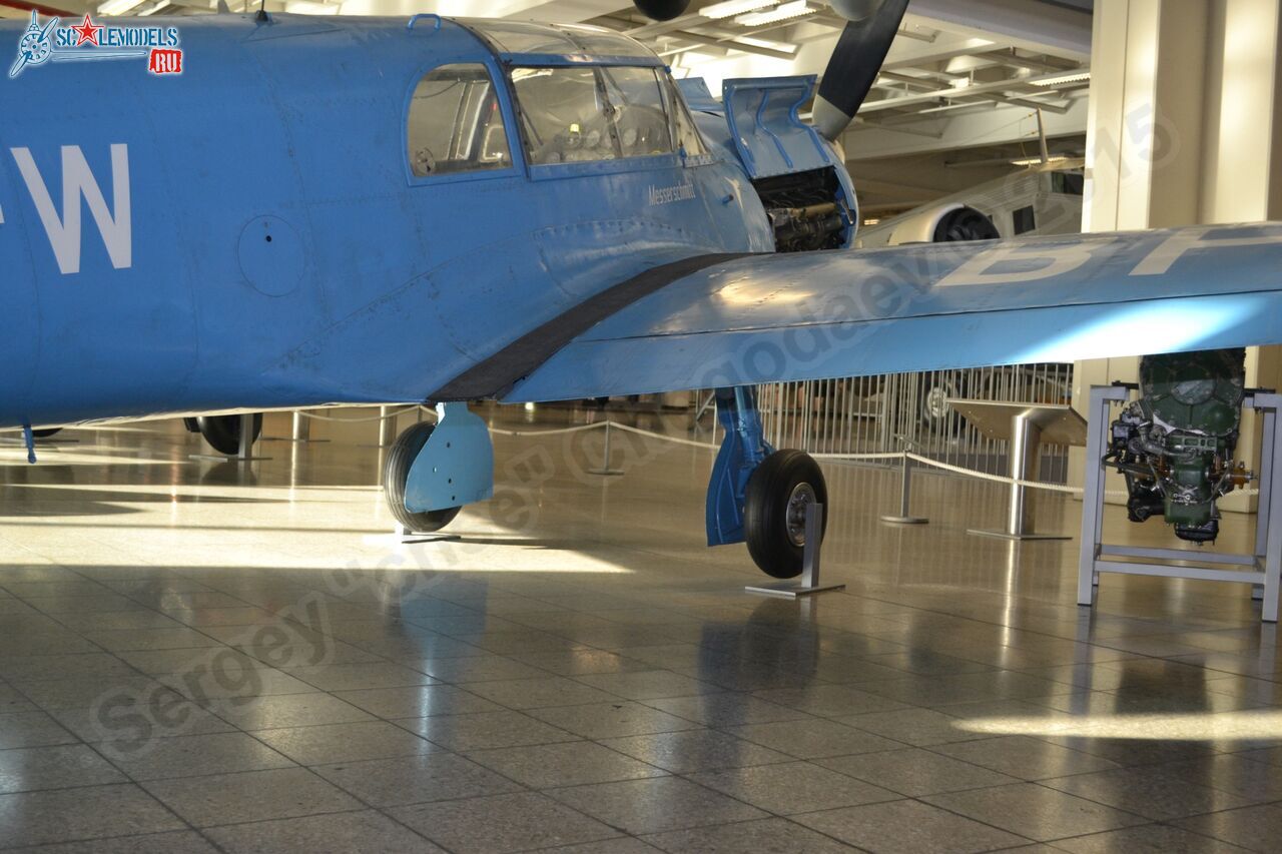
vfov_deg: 29.9
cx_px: 641
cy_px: 427
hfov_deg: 43.6
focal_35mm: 45
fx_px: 1602
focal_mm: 30
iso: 720
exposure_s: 1/60
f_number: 4.5
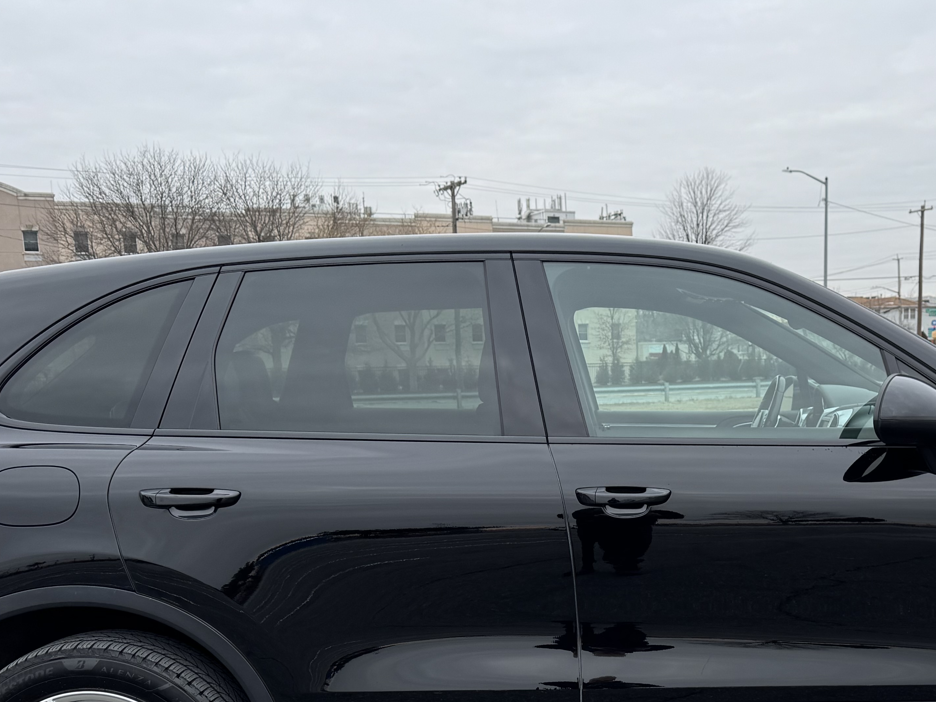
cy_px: 590
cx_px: 664
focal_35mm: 48
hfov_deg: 38.9
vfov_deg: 29.4
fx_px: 1298
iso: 80
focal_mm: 6.76
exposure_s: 1/1425
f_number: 1.78
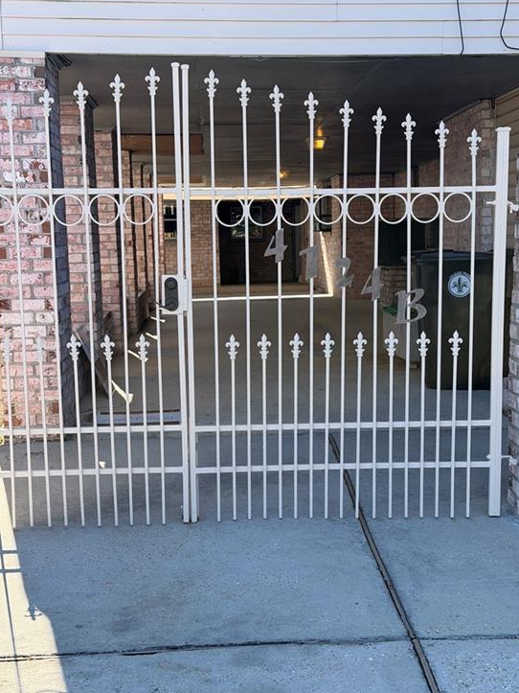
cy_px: 360
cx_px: 268
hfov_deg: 28.6
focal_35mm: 51
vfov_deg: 37.5
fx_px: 1020
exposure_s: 1/1754
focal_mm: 6.76
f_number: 1.78
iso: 80
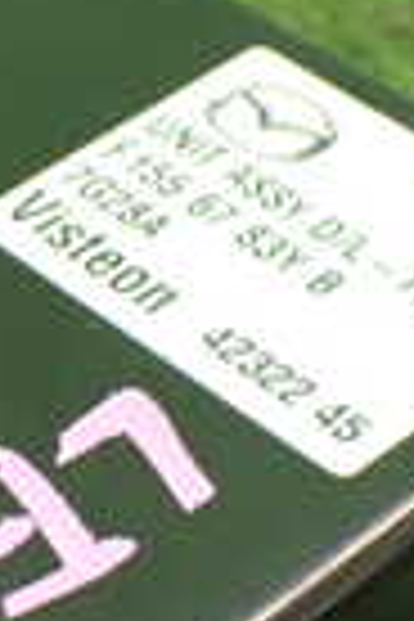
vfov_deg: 15.0
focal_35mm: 136
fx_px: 2346
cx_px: -112
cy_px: 441
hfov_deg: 9.9
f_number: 2.3
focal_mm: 5.4
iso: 800
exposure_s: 1/50
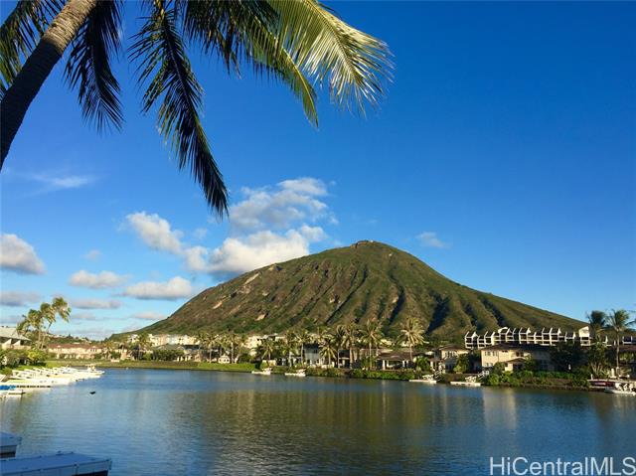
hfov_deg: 61.7
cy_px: 238
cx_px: 318
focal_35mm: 29
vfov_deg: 48.2
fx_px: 532
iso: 32
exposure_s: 1/1647
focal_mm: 4.15
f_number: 2.2
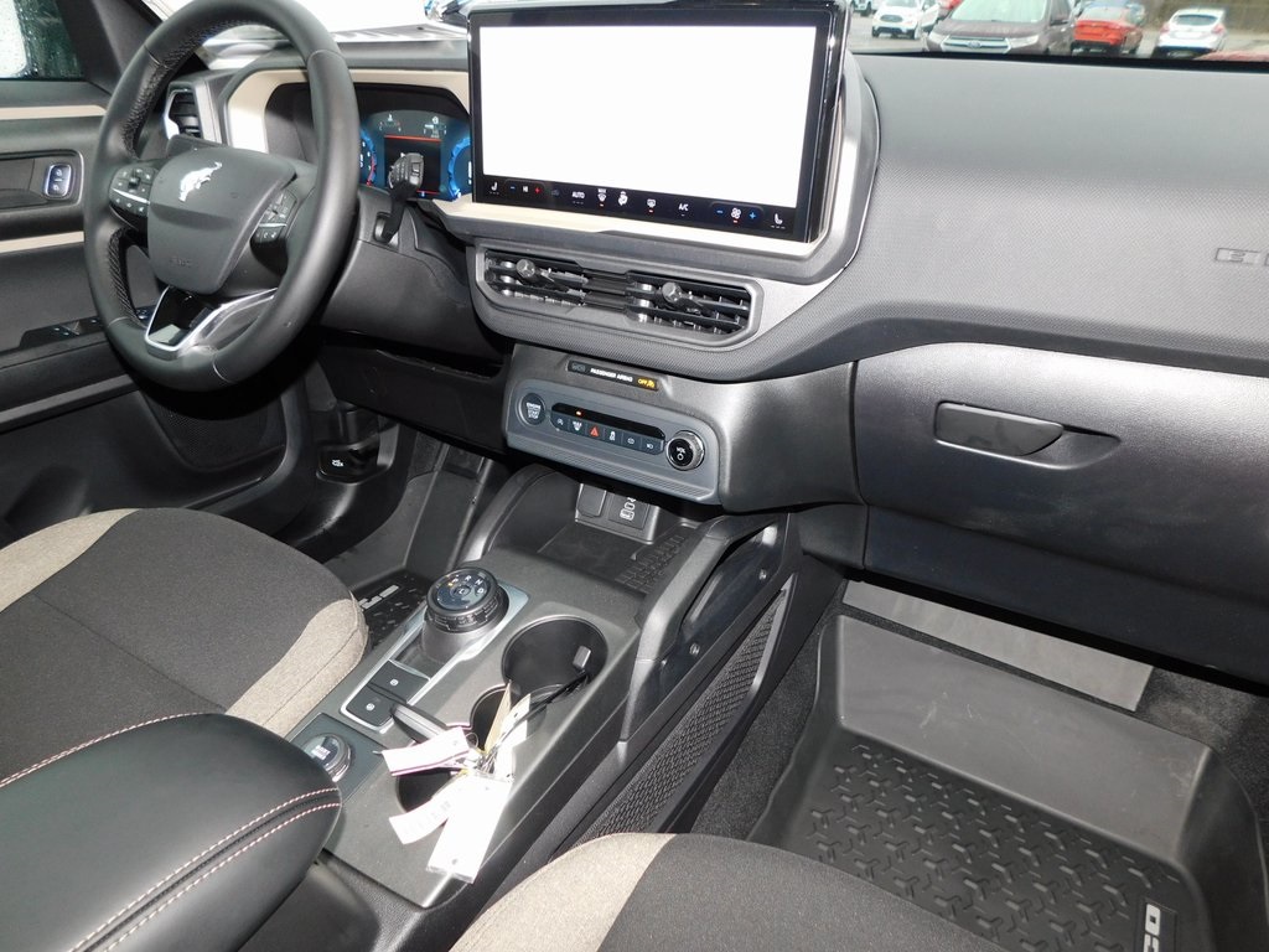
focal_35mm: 23
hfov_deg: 73.9
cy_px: 476
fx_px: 843
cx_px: 634
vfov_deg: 58.9
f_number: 3
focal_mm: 4
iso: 200
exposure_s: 1/30
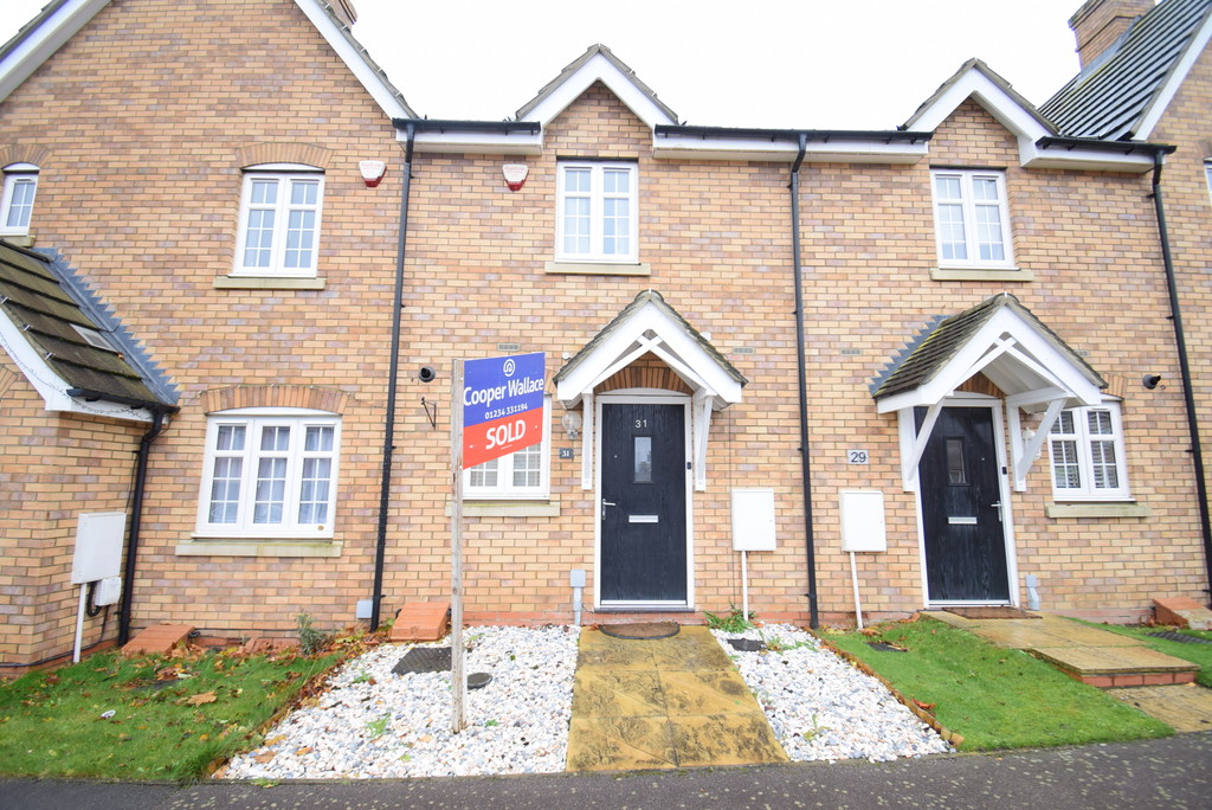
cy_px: 405
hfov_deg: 100.4
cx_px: 606
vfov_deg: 77.4
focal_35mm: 15
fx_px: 505
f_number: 5
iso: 400
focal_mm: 10
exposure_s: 1/100
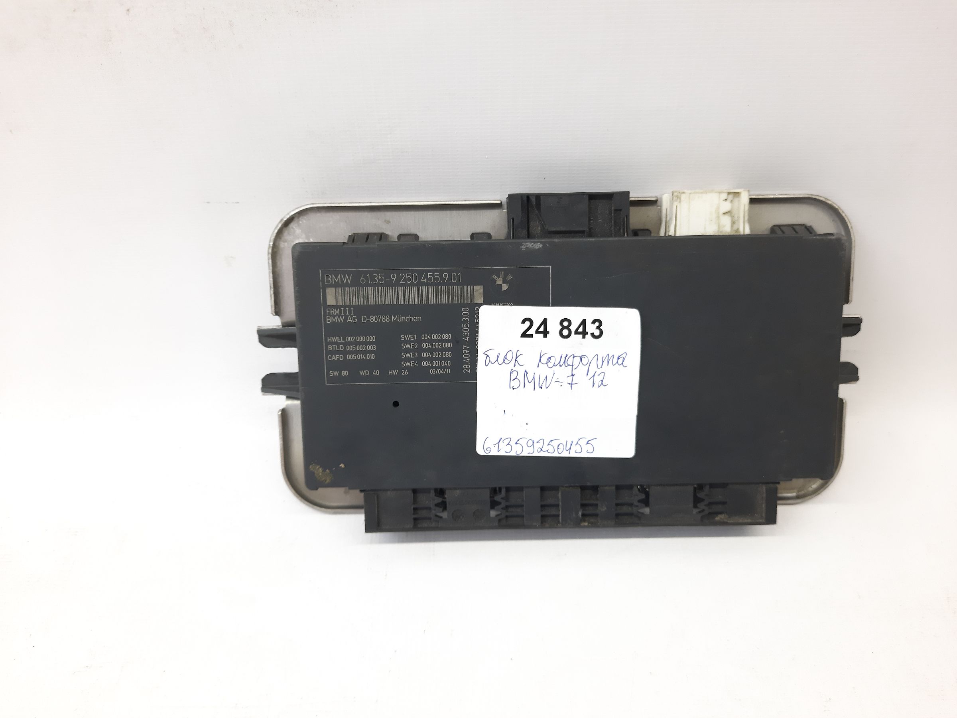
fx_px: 691
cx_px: 478
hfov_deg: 69.4
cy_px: 359
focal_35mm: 25
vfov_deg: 54.9
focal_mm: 4.6
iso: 100
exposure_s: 1/50
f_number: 2
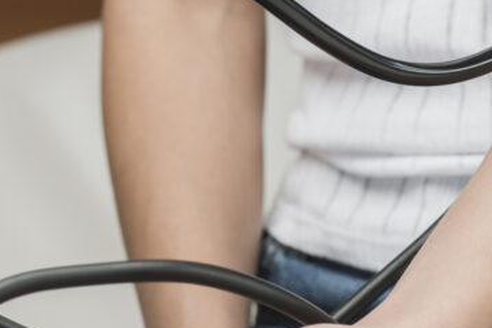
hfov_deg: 6.9
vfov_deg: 4.6
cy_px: 48
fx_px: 4074
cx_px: 187
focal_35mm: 298
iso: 320
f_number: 7.1
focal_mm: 105
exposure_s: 1/40
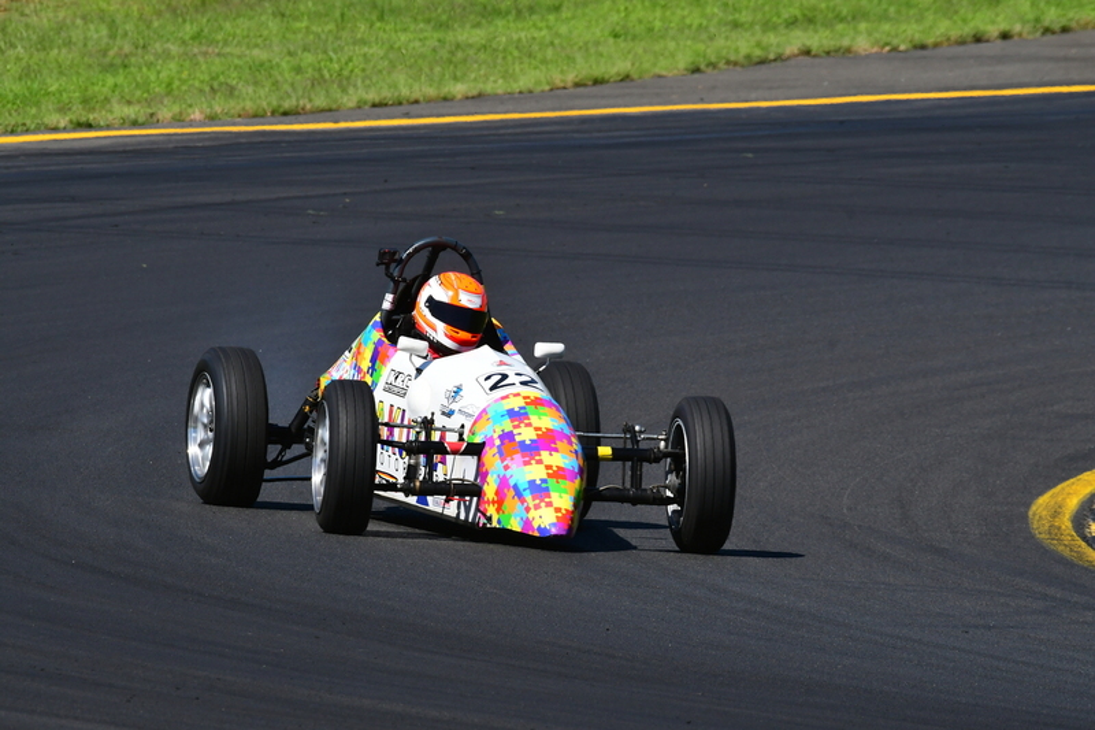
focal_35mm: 660
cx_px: 548
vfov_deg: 2.1
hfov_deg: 3.1
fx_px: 20070
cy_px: 365
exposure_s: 1/640
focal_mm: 440
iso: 400
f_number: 11
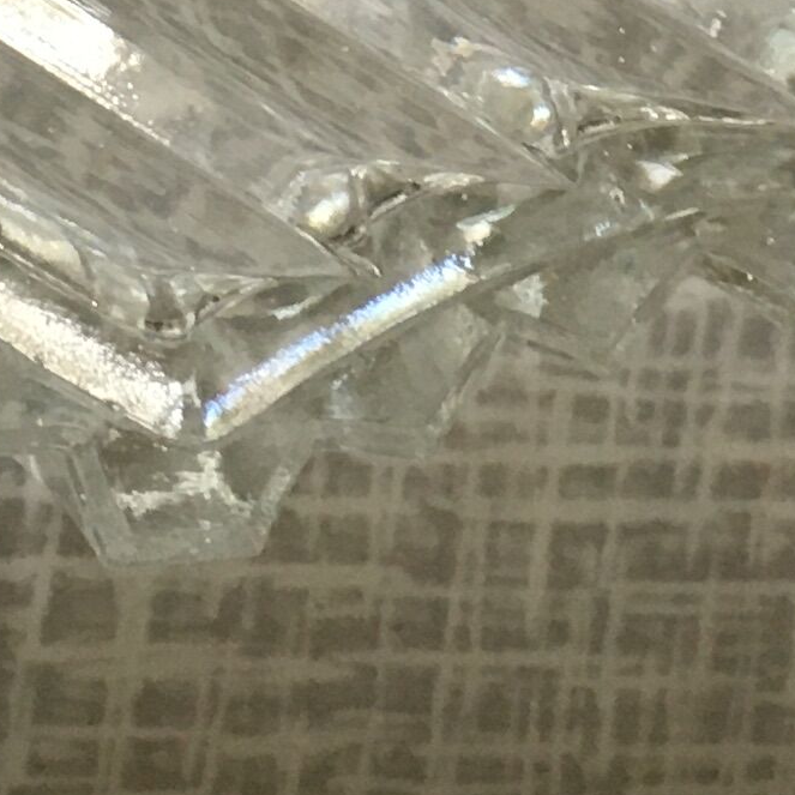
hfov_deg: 11.2
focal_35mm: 156
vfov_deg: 10.4
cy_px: -713
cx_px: 540
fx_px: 4053
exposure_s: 1/33
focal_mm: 4.15
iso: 125
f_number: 2.2
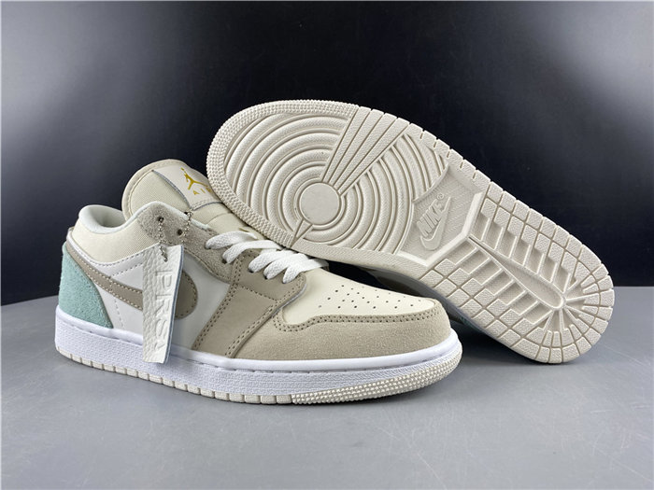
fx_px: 491
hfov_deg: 67.3
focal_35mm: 26
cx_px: 327
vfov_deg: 53.1
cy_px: 245
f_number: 1.8
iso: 40
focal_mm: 4.25
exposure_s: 1/100
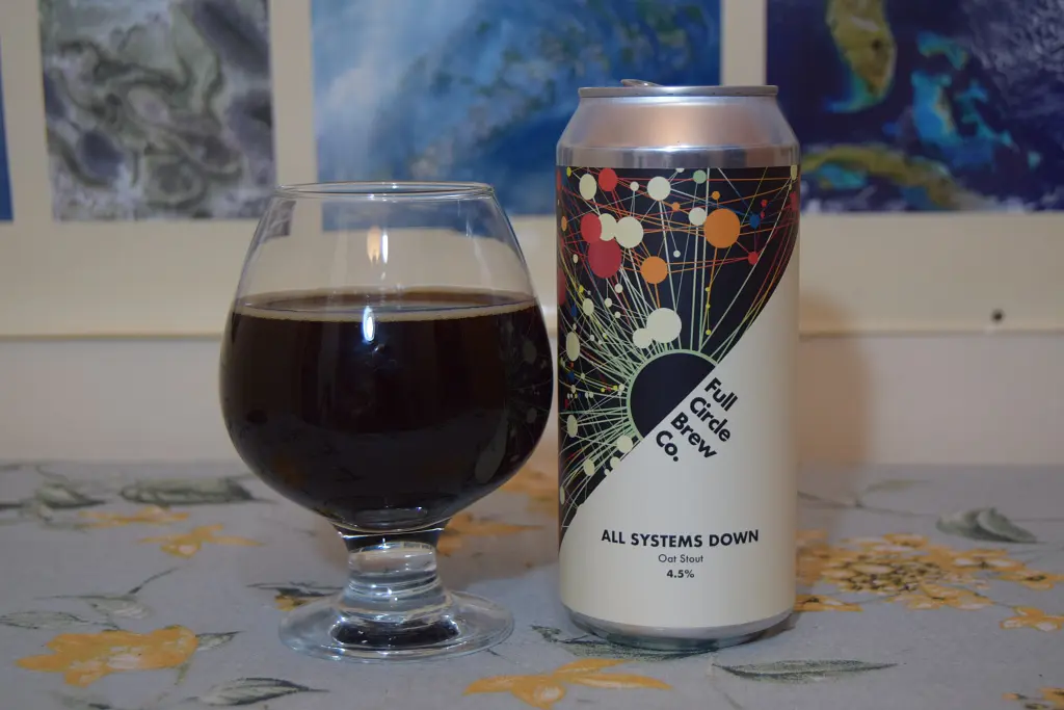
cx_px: 532
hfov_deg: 31.9
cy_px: 355
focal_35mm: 63
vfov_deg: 21.6
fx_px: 1862
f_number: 5
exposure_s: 1/60
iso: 800
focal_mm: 42
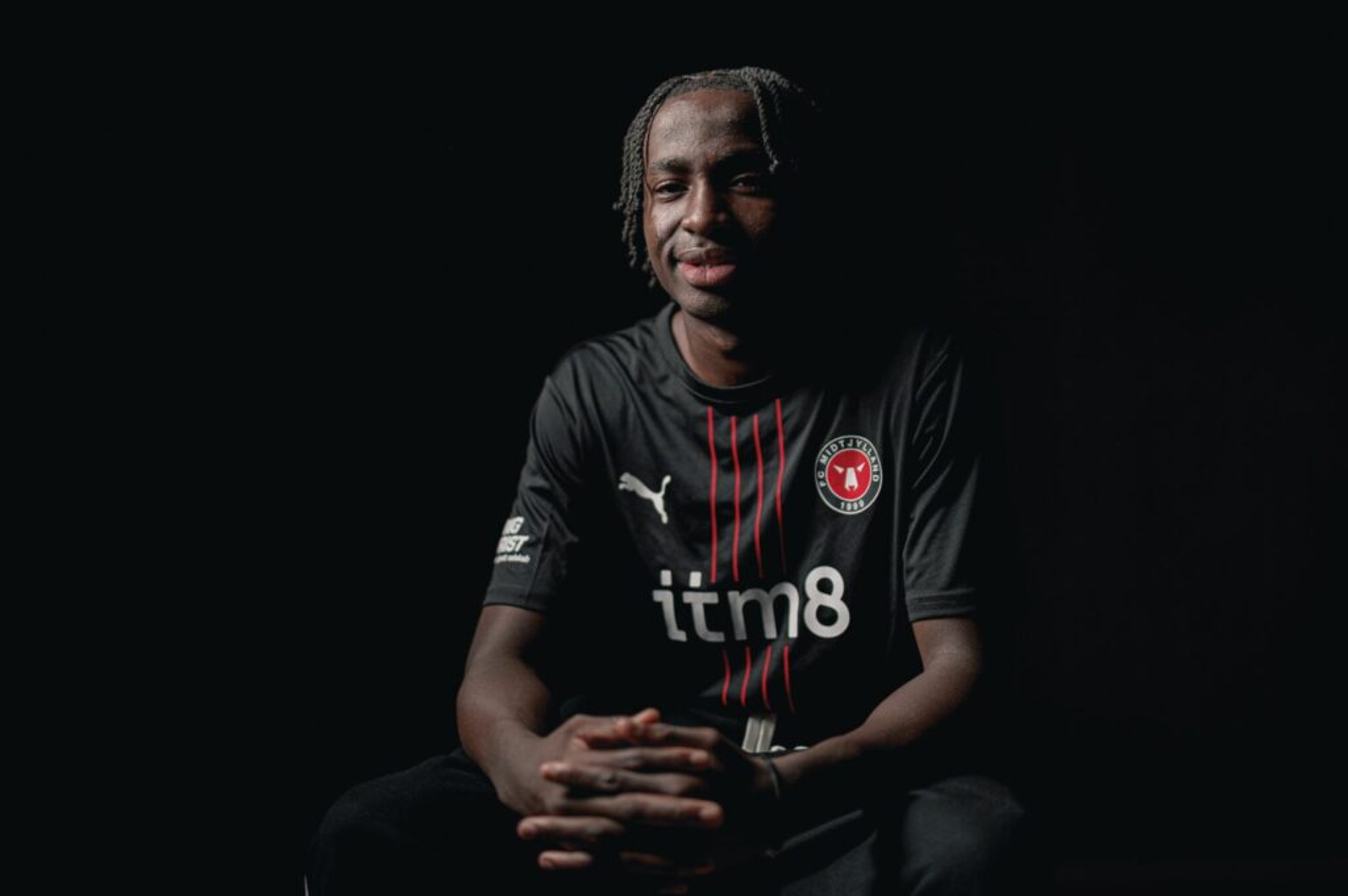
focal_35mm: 50
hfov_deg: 39.6
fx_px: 1871
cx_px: 674
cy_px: 448
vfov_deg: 26.9
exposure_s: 1/200
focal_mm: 50
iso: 800
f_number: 1.4
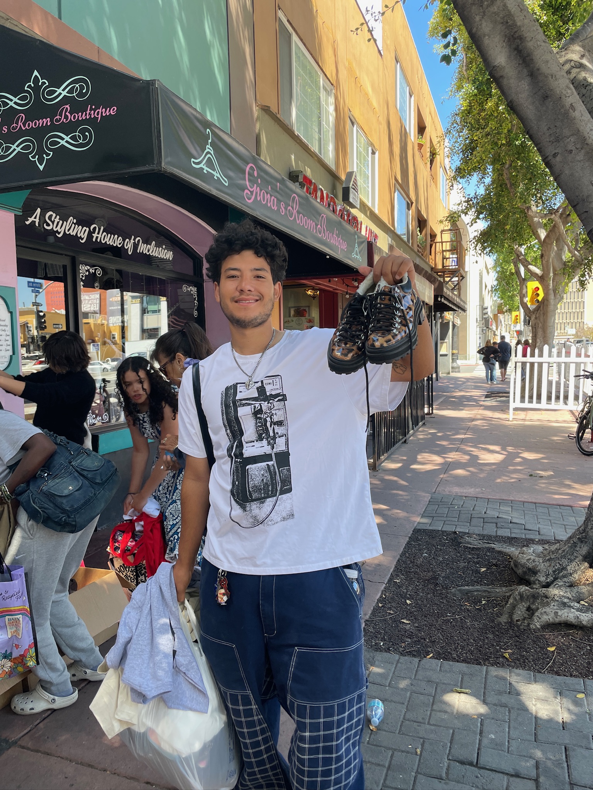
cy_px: 395
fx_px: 594
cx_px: 296
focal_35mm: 26
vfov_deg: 67.3
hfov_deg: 53.1
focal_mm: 4.2
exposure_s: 1/241
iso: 32
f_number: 1.6
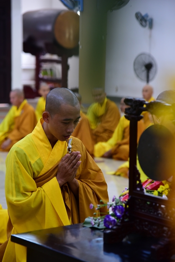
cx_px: 90
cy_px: 135
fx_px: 831
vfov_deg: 17.9
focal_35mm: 114
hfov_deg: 12.0
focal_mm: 110
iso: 1600
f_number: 4.5
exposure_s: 1/50
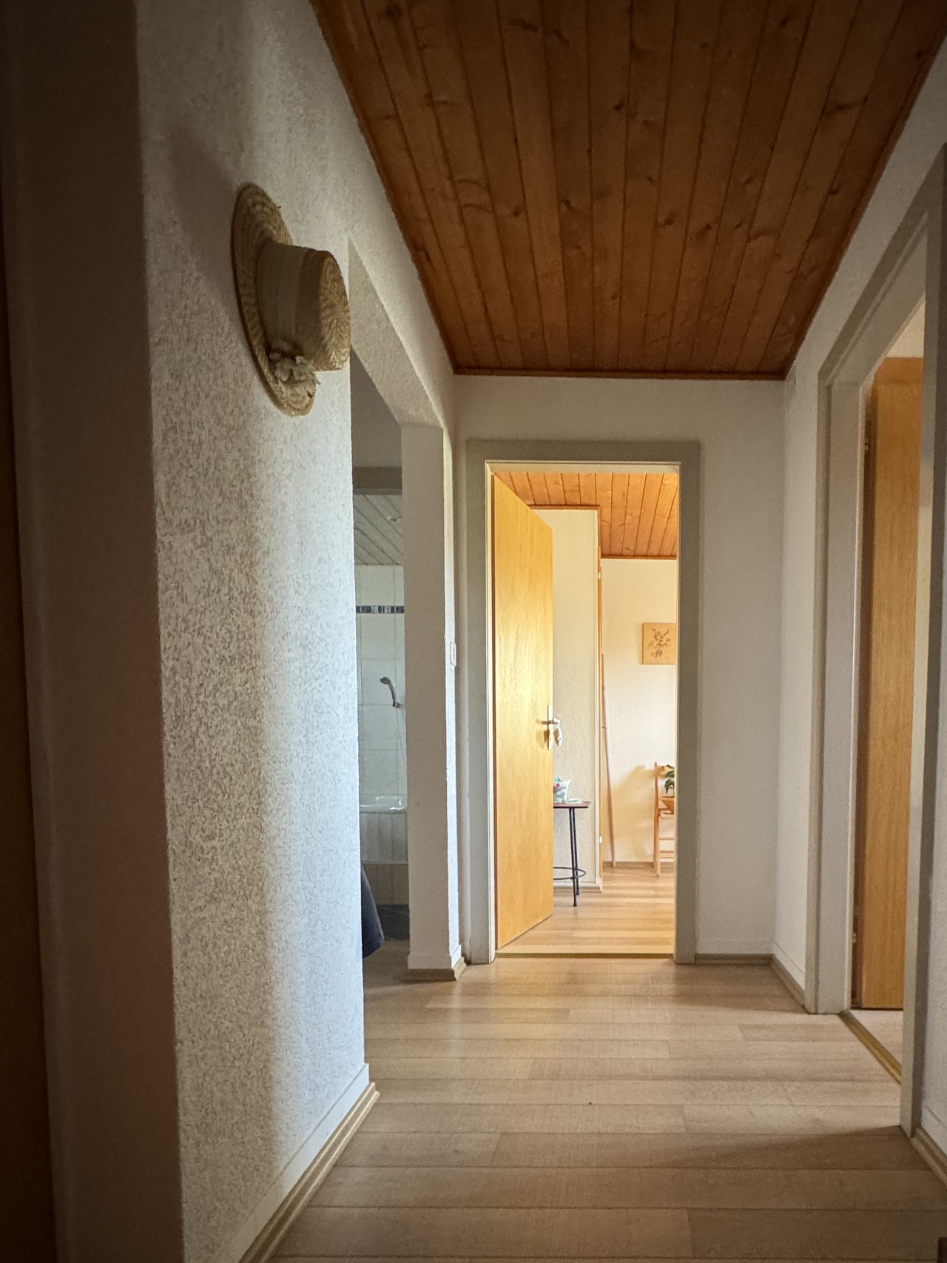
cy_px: 812
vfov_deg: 77.2
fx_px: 766
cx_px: 619
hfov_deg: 62.1
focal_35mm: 21
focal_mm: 2.22
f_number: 2.2
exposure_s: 1/50
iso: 500
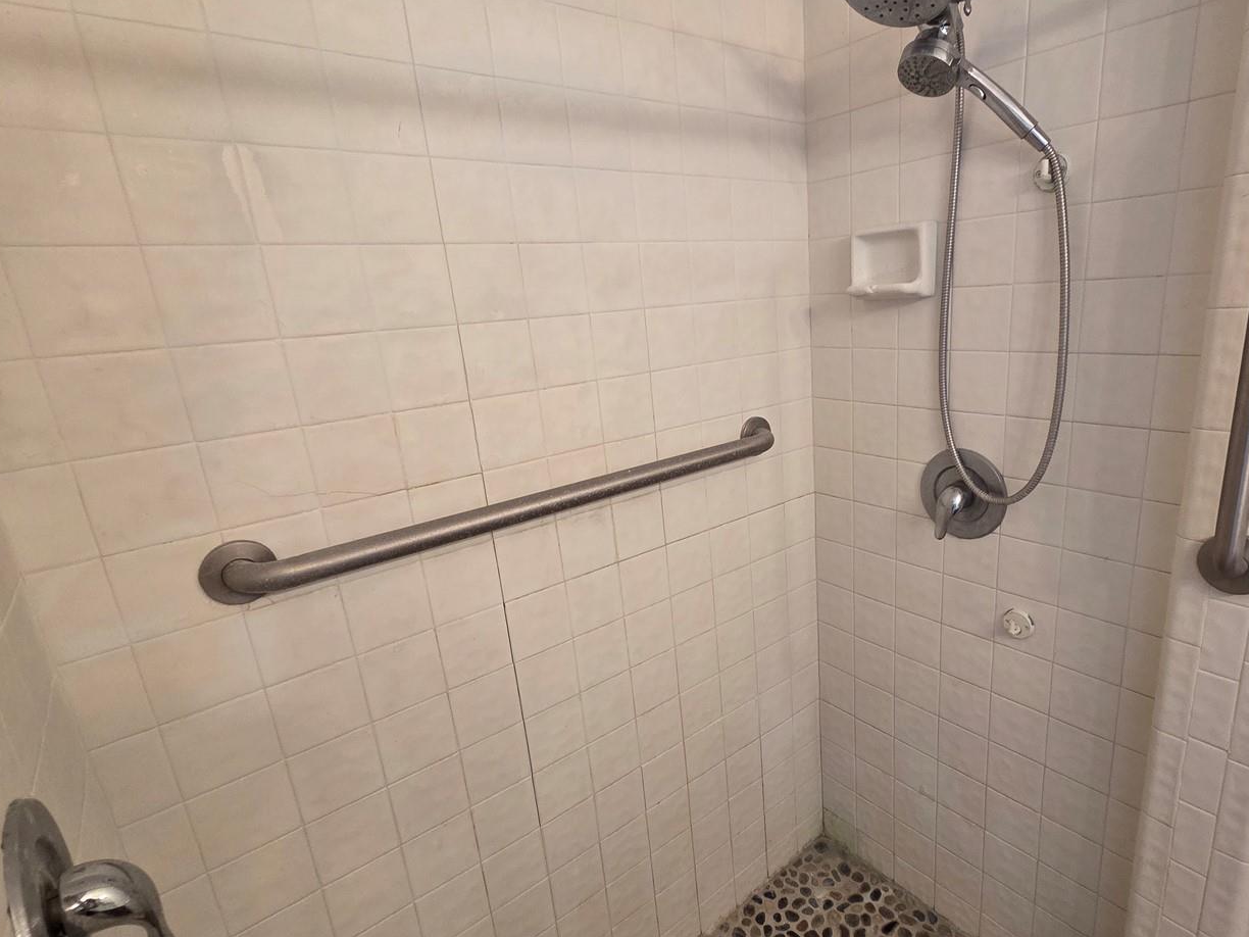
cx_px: 702
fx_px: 613
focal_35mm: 17
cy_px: 489
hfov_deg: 90.6
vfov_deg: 74.7
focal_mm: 2.2
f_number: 2.2
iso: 500
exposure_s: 1/60
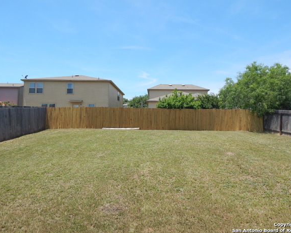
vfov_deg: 56.8
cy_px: 112
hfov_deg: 68.1
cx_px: 151
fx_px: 215
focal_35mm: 25
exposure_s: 1/1000
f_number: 3
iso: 125
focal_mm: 4
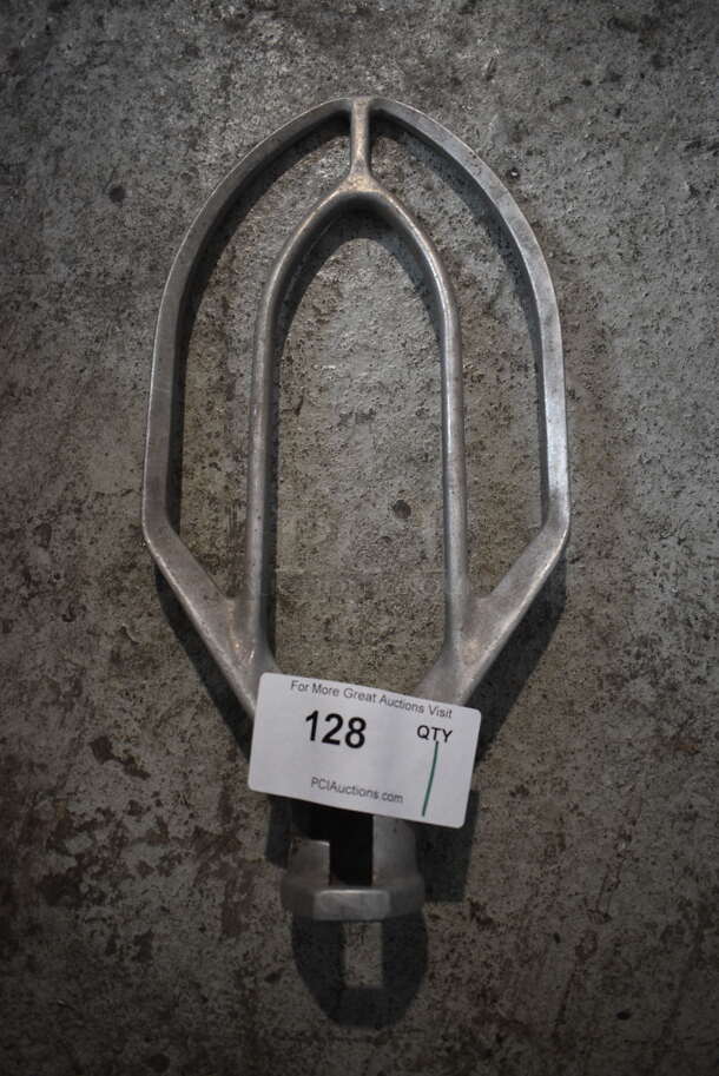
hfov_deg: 43.7
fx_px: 897
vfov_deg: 61.9
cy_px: 538
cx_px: 360
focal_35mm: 30
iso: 1250
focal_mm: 20
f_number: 3.5
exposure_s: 1/125
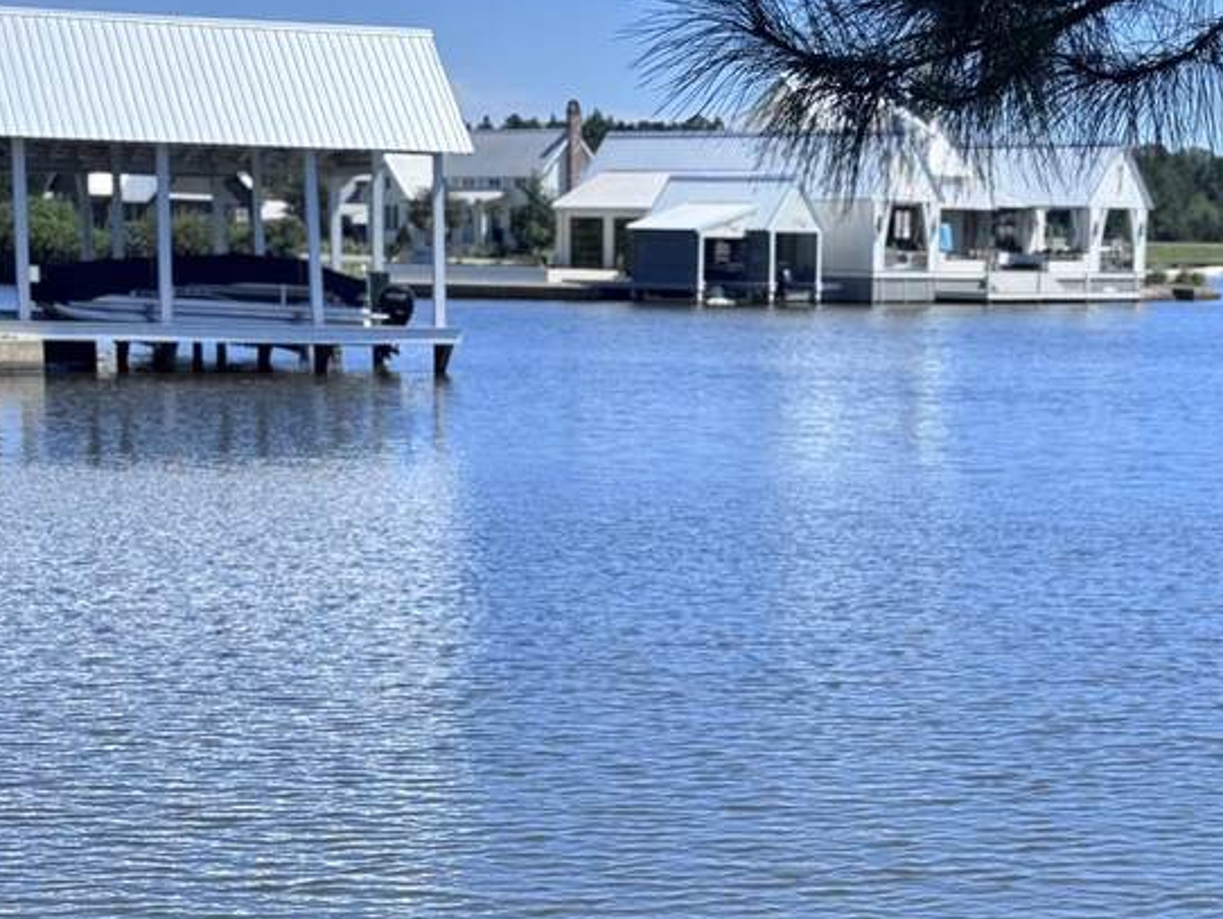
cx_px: 778
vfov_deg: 17.2
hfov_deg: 22.9
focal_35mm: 85
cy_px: 806
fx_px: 3004
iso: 64
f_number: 1.78
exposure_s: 1/3817
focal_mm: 6.76
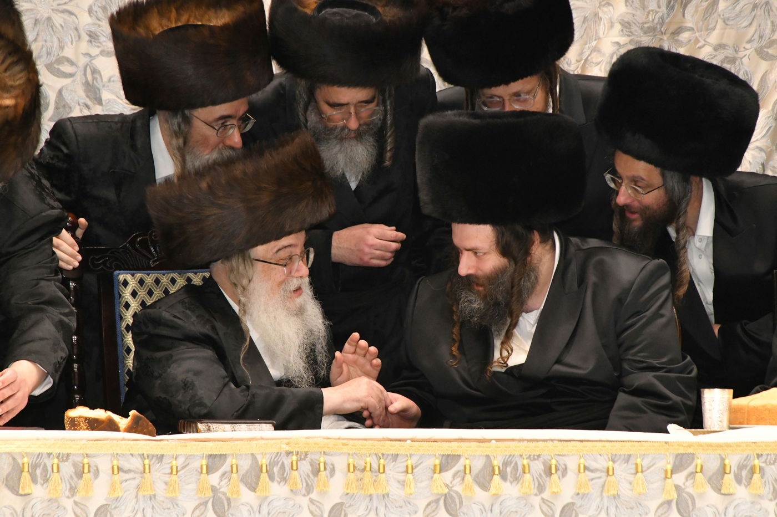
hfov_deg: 6.9
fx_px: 6474
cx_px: 388
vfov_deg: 4.6
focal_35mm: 300
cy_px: 258
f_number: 10
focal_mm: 300
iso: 7200
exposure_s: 1/250
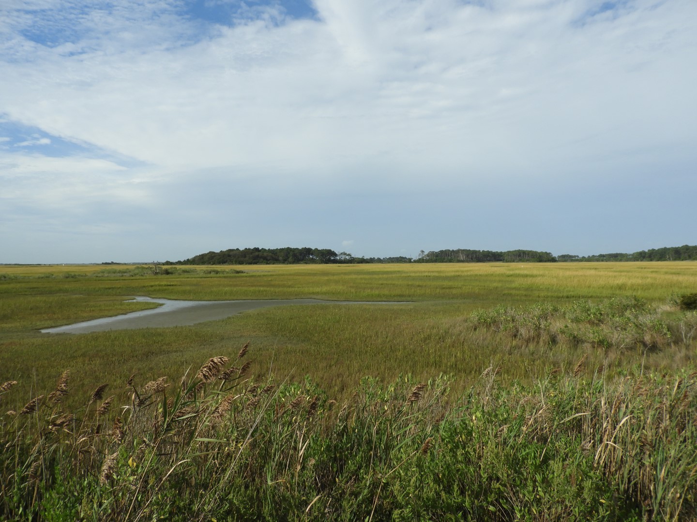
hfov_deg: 71.6
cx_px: 348
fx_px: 483
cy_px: 261
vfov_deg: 56.8
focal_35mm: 24
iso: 100
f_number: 3.3
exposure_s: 1/1600
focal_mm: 4.3
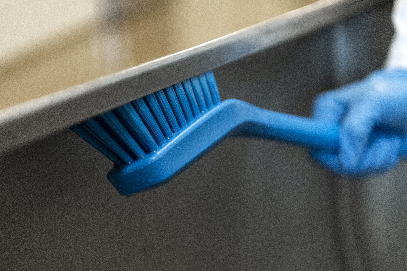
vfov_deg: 16.1
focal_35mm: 85
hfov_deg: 23.9
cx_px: 231
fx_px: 961
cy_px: 145
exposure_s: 1/100
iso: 800
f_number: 3.2
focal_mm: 70
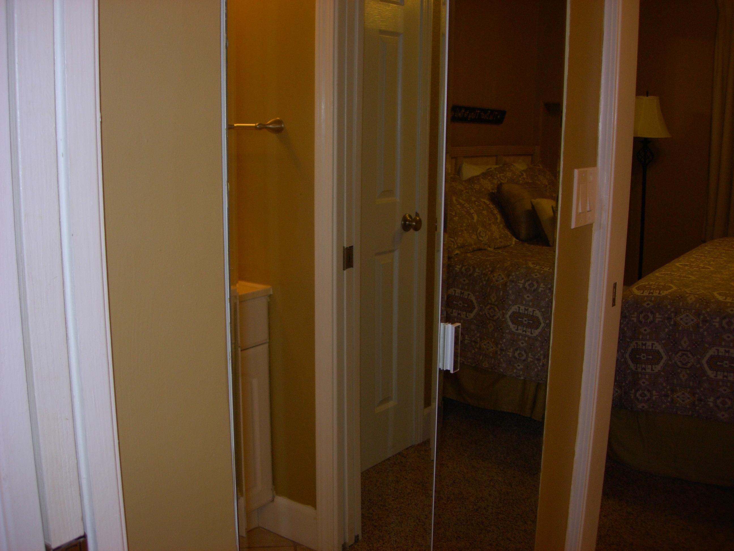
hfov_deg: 49.0
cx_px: 367
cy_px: 276
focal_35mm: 38
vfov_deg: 37.7
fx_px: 806
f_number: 2.8
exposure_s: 1/64
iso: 79
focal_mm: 7.8
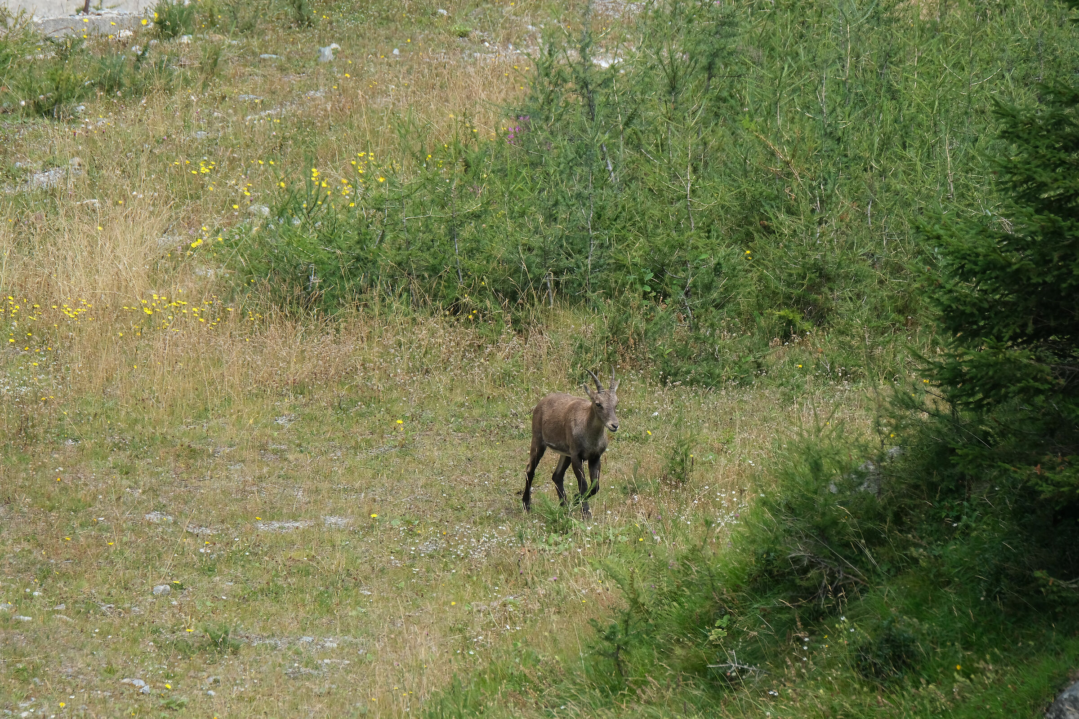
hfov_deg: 3.4
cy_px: 360
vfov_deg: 2.3
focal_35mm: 600
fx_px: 17982
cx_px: 540
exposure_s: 1/500
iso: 1000
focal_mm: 400
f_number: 10
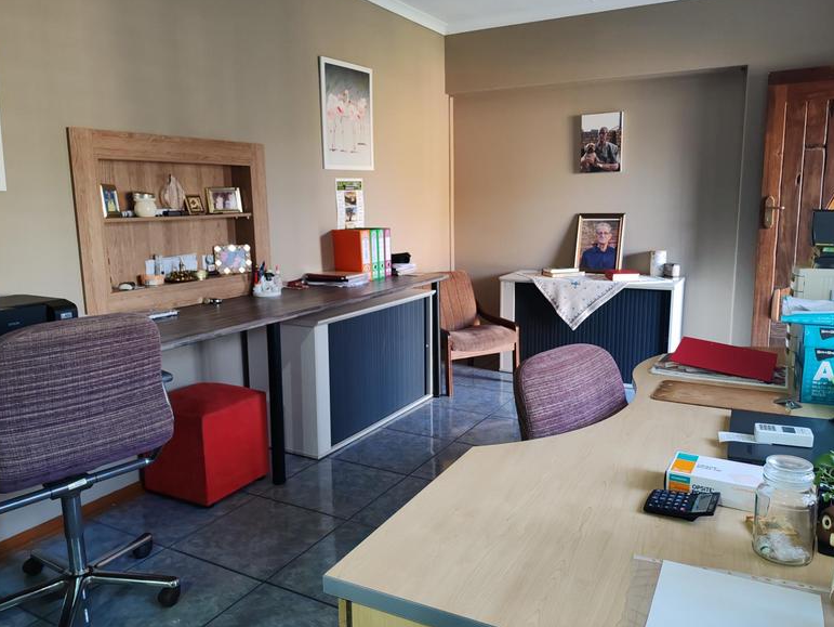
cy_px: 312
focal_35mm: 28
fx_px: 675
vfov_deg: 49.8
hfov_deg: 63.4
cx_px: 422
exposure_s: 1/50
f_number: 1.9
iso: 2000
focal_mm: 6.12
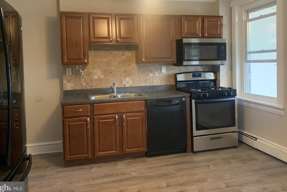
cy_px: 75
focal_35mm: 30
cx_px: 145
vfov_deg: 43.3
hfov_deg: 61.9
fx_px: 239
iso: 320
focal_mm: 4.25
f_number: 1.8
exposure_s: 1/40
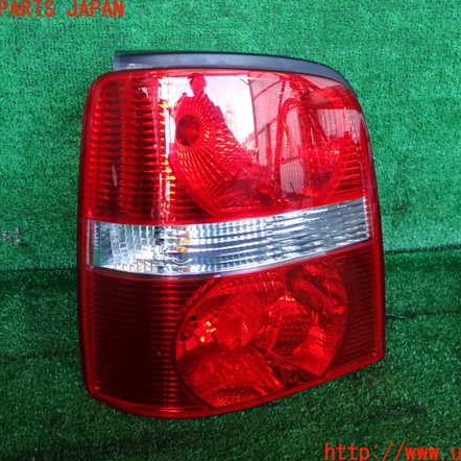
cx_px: 247
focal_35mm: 36
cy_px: 232
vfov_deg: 46.0
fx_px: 542
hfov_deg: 46.0
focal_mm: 5.4
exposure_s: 1/50
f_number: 2.3
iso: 200
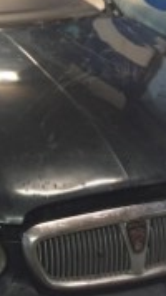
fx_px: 556
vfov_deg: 29.0
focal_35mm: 71
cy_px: 55
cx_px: -42
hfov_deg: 16.2
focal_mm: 4.15
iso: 250
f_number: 2.2
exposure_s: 1/33
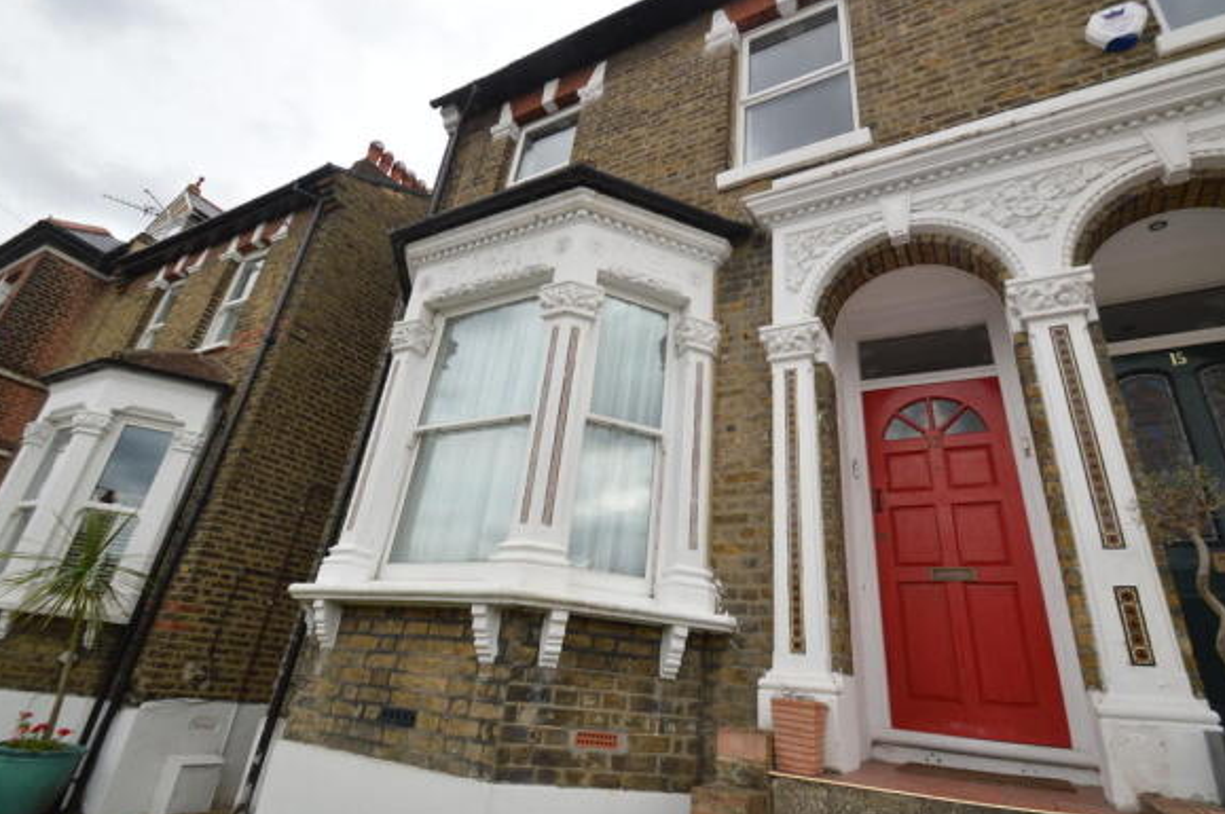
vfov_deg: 70.3
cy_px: 385
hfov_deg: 93.2
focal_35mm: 17
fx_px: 578
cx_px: 645
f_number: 6.3
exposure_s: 1/160
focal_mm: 10
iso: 100
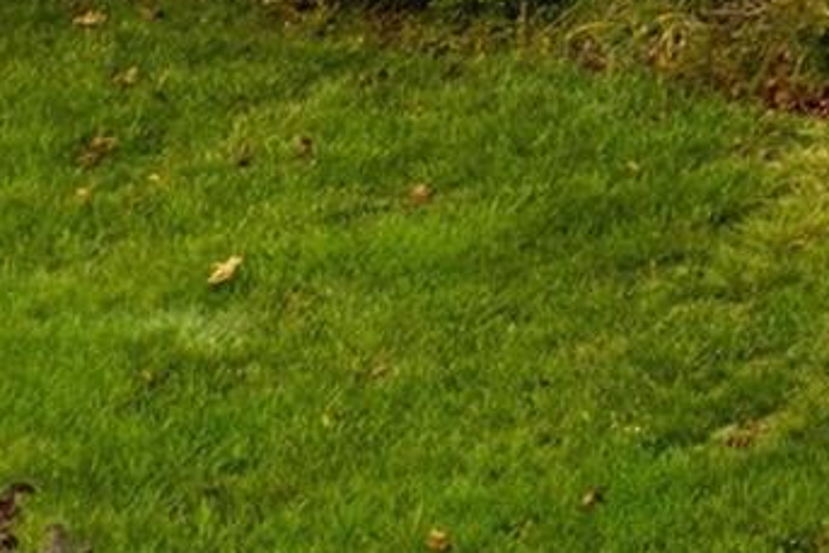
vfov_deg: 7.6
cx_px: 2025
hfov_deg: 10.5
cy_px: -844
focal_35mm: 167
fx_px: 3847
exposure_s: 1/500
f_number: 5
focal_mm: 10.3
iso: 100
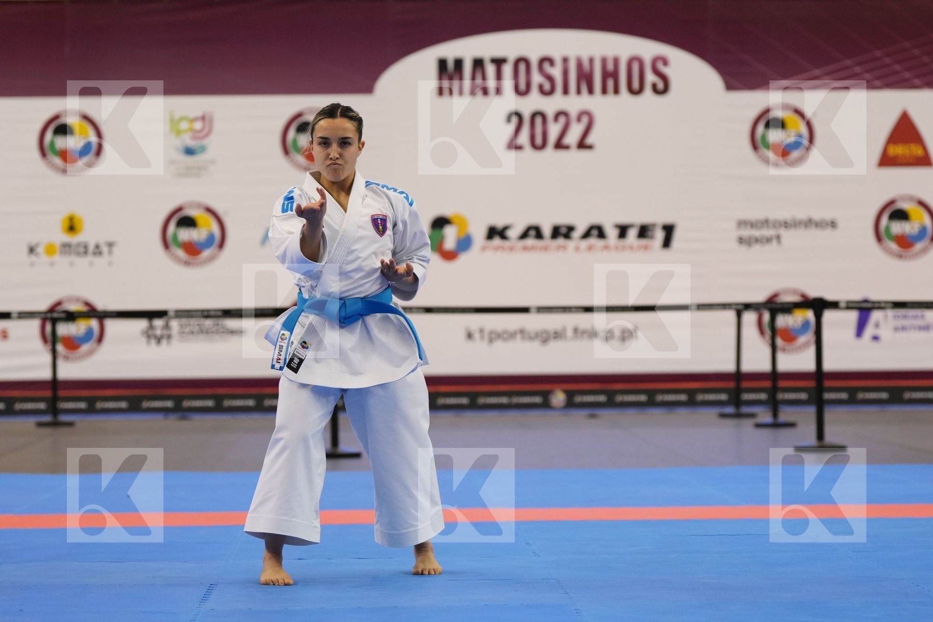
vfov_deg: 10.3
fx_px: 3447
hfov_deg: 15.4
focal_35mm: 133
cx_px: 466
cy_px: 311
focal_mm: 89
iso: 1250
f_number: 2.8
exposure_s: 1/500
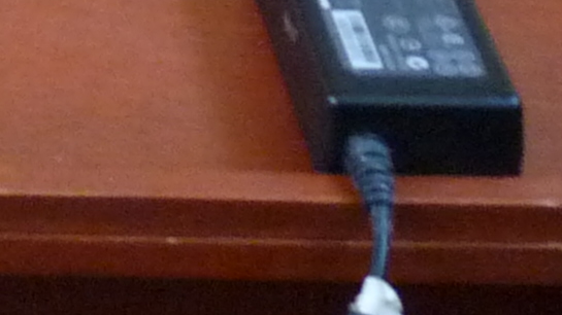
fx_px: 2934
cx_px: -792
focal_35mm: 197
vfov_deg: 5.3
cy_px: -991
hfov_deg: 9.7
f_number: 2.8
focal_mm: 4.9
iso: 400
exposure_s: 1/20
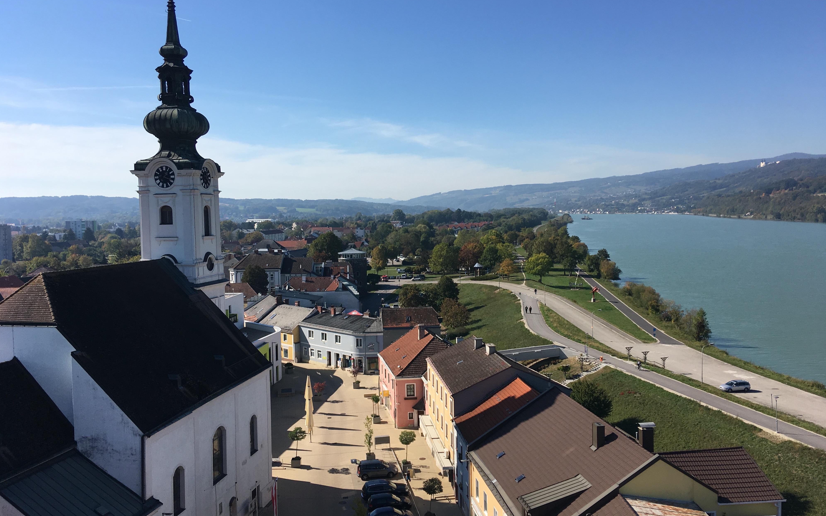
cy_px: 250
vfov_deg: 40.6
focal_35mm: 31
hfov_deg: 61.2
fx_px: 698
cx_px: 411
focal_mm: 4.15
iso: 25
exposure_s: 1/1832
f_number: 2.2
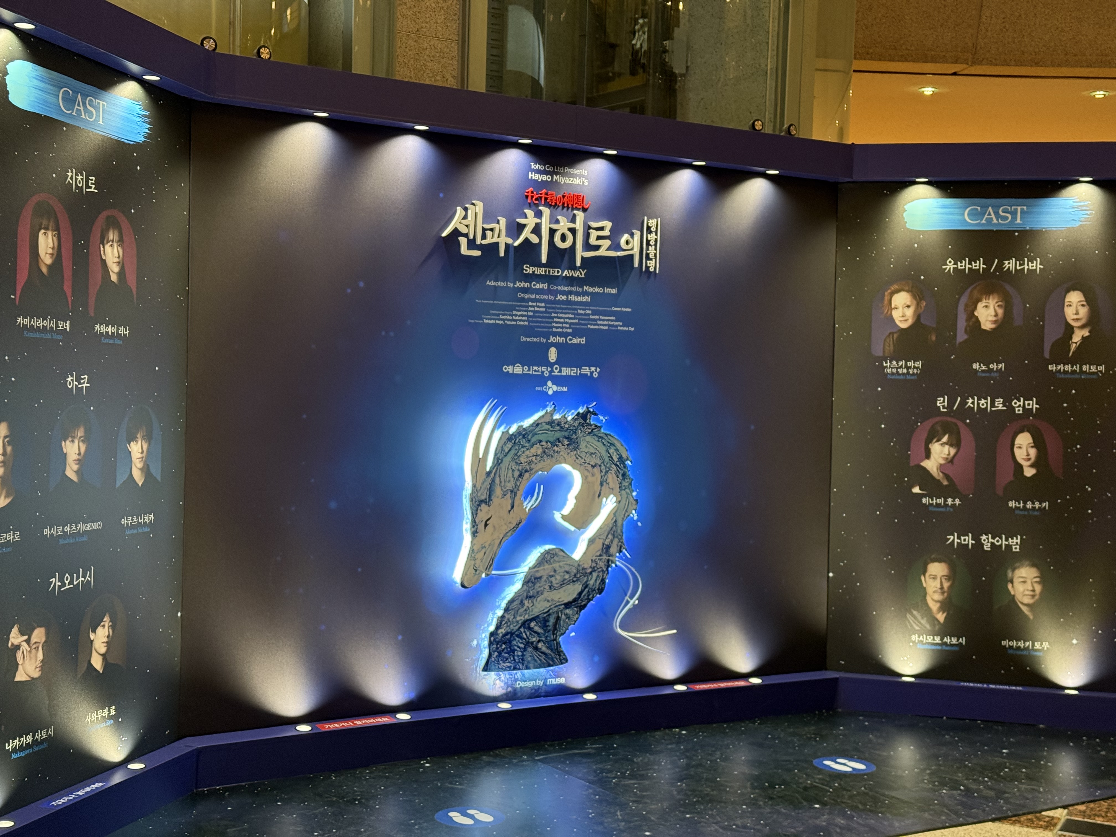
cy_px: 418
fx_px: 1547
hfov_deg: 39.7
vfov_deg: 30.3
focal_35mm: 48
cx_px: 558
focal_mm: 6.76
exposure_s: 1/40
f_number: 1.78
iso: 250
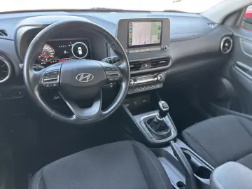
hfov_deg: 67.3
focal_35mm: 26
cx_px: 126
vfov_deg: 53.1
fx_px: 189
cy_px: 94
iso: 125
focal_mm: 5.96
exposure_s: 1/79
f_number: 1.6
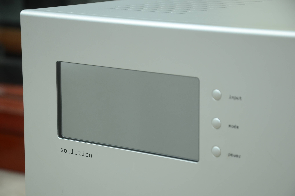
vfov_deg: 10.1
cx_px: 148
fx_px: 1104
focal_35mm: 135
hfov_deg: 15.2
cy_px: 98
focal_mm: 90
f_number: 6.3
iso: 500
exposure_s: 1/10
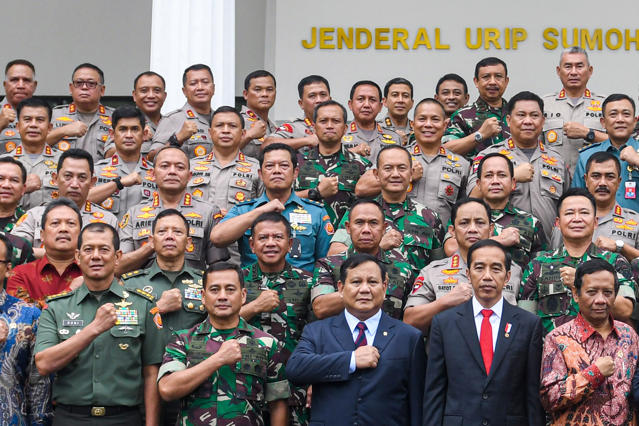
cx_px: 543
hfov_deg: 22.4
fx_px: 1580
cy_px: 178
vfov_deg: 15.3
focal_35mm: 89
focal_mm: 24
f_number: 3.2
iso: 320
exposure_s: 1/250
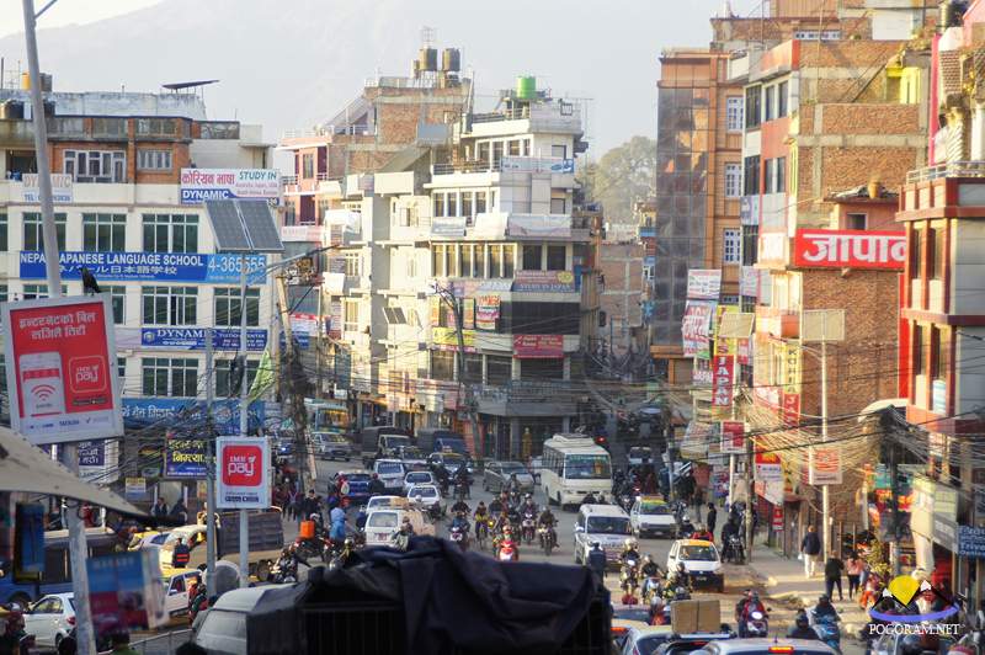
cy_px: 328
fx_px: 2870
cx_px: 492
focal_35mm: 105
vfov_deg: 13.0
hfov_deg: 19.5
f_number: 4.5
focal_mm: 70
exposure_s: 1/125
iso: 160
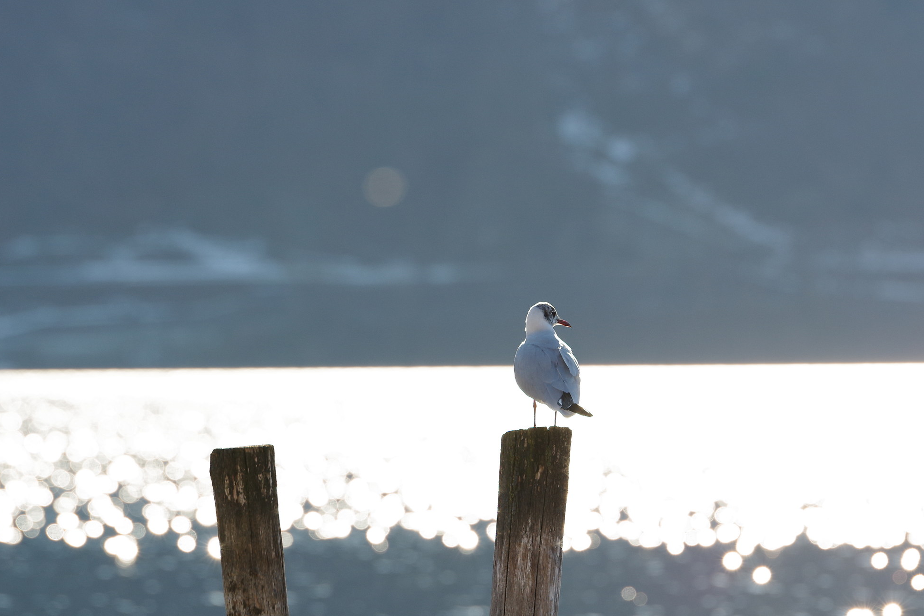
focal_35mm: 371
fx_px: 9519
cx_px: 521
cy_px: 349
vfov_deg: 3.7
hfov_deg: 5.6
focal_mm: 200
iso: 200
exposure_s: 1/800
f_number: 4
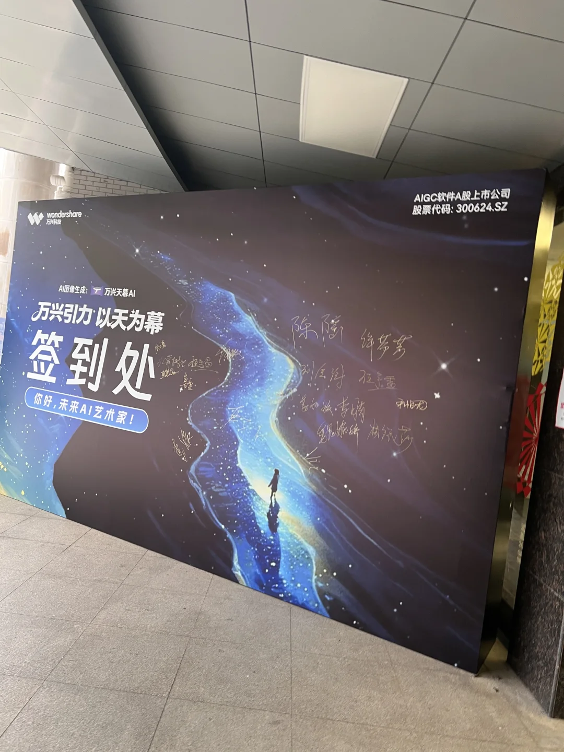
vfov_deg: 67.3
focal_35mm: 26
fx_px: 565
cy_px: 376
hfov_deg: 53.1
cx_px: 282
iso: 100
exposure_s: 1/50
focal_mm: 5.7
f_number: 1.5
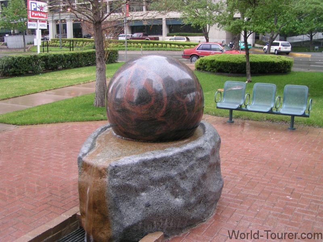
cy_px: 121
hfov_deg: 49.0
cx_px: 162
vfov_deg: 37.7
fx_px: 355
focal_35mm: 38
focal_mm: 5.8
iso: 50
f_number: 3.2
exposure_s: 1/50
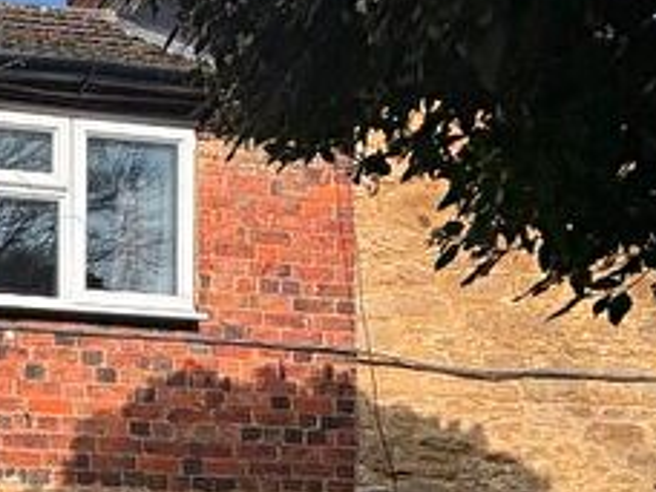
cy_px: 571
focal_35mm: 43
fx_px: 815
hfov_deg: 30.2
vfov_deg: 29.5
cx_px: -273
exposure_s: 1/1637
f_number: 2.2
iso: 50
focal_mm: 2.22
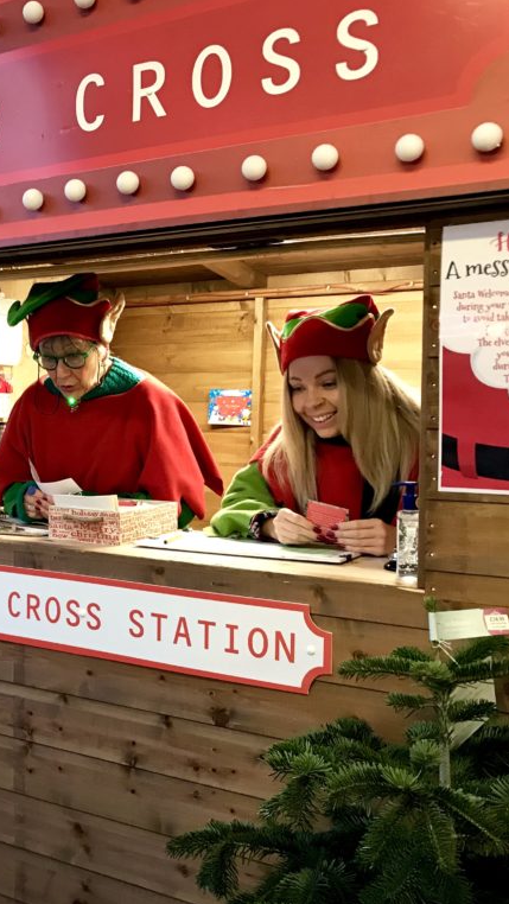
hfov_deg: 27.6
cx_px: 23
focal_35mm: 41
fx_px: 983
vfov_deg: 49.4
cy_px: 452
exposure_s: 1/17
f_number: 1.8
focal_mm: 3.99
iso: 80
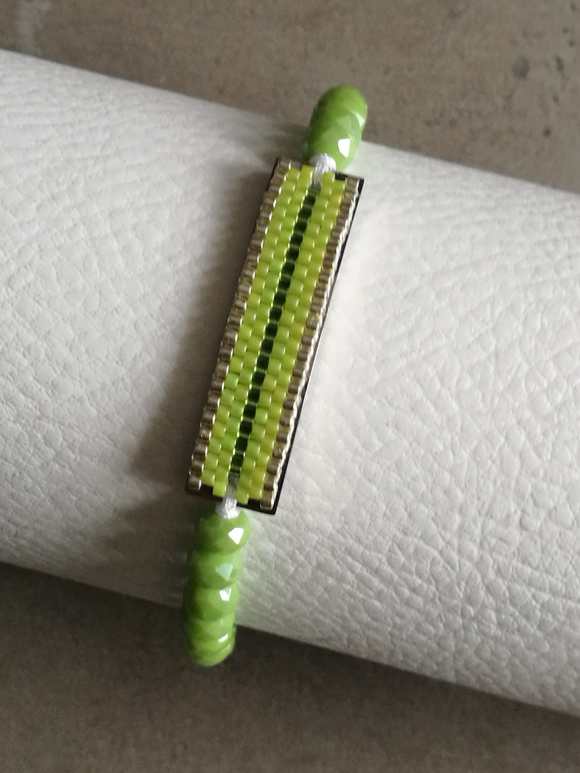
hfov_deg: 24.8
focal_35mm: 59
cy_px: 386
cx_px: 290
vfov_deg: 32.7
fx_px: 1318
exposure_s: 1/33.3
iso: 200
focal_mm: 4.5
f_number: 2.2
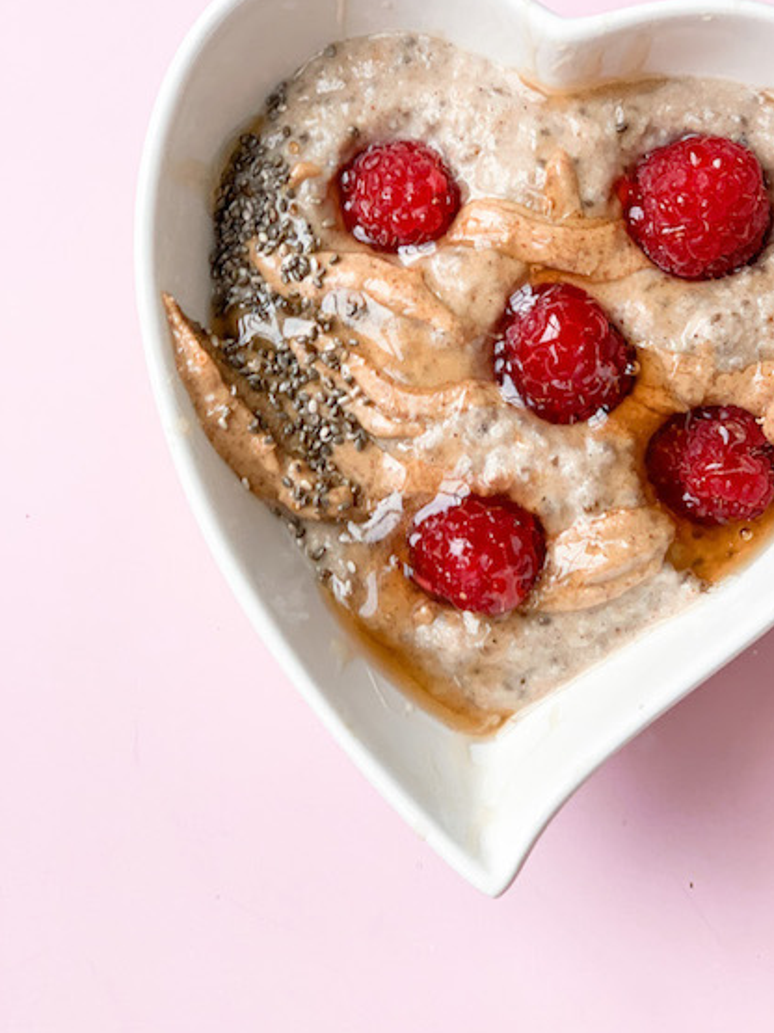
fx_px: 2237
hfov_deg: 19.5
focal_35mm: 75
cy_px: 380
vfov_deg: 25.9
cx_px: 554
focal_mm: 6
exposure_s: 1/120
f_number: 2.4
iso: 64
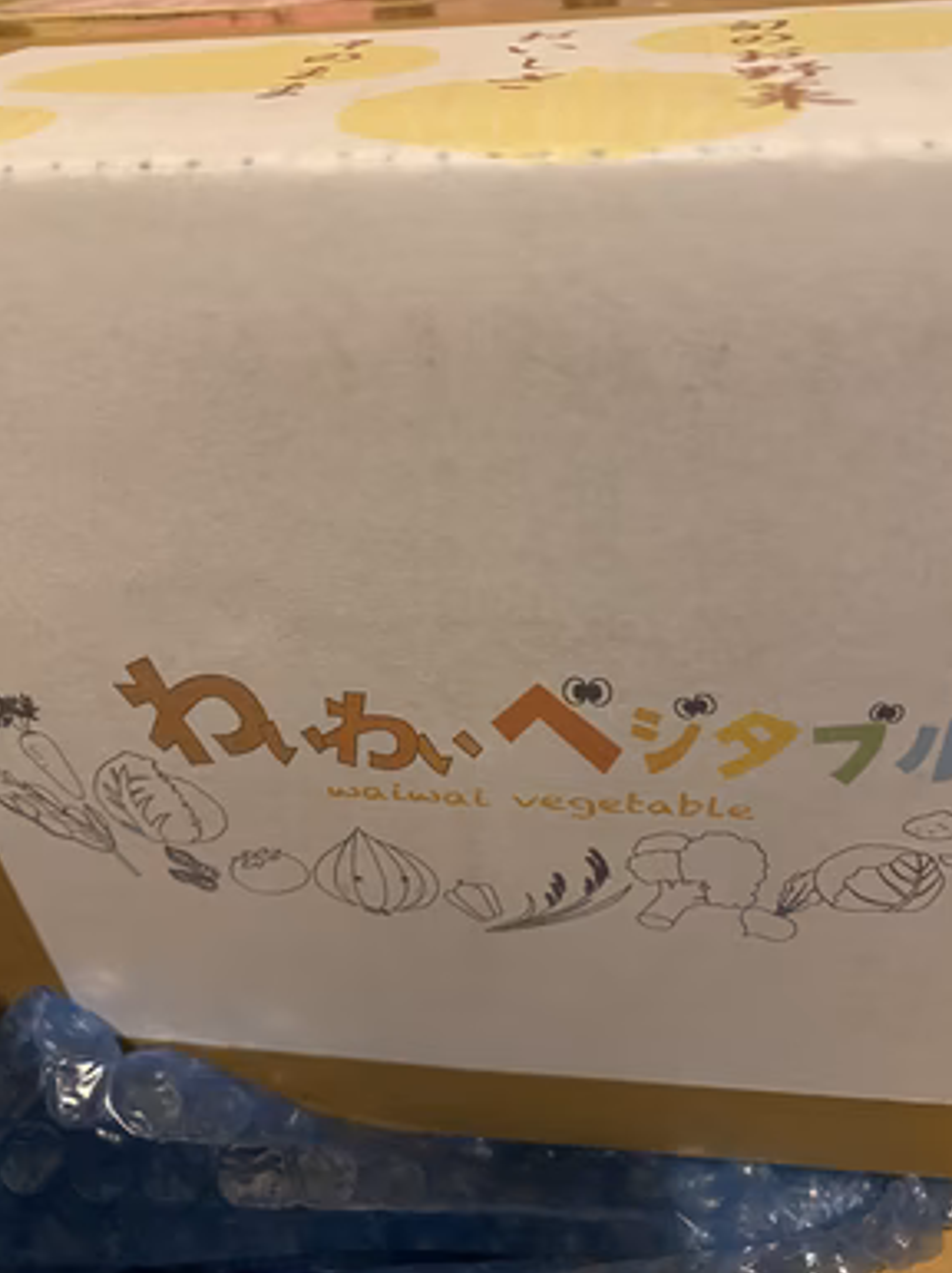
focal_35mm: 26
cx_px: 486
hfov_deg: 53.0
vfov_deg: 67.4
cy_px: 641
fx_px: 955
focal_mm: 4.25
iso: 400
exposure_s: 1/40
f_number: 1.8
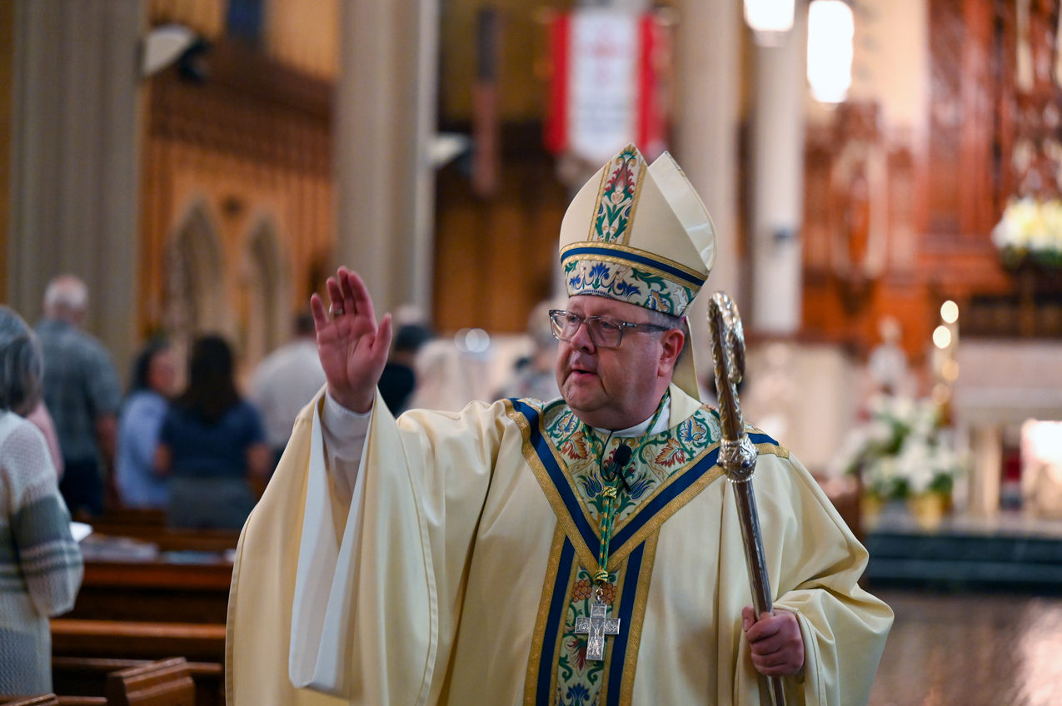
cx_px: 531
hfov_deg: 17.8
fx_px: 3390
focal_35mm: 115
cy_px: 353
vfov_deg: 11.9
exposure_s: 1/125
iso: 5600
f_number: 2.8
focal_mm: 115
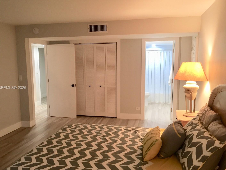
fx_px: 215
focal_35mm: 33
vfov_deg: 43.0
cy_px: 88
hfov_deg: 55.3
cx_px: 105
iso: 80
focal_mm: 4.15
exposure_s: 1/30
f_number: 2.2
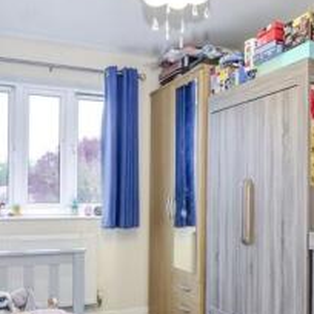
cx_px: 182
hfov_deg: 40.8
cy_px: 192
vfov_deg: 40.7
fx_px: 421
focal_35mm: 41
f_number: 8
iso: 640
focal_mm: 10
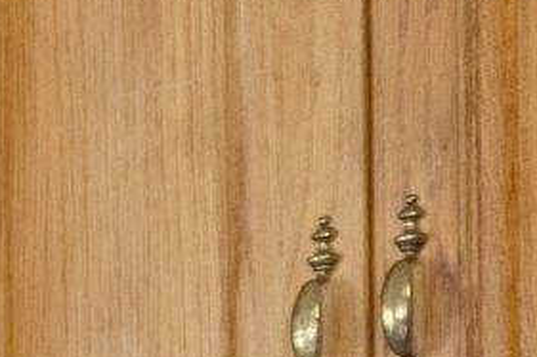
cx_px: -1355
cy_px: 1045
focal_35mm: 230
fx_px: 3423
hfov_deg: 7.3
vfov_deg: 5.6
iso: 500
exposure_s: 1/30
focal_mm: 21
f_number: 4
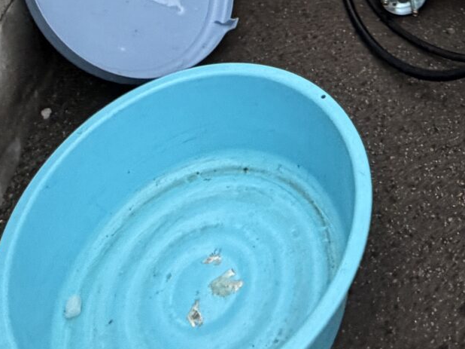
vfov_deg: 18.2
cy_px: -327
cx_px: 394
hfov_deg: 32.1
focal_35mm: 58
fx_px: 779
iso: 200
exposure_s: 1/121
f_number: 2.2
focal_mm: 2.22
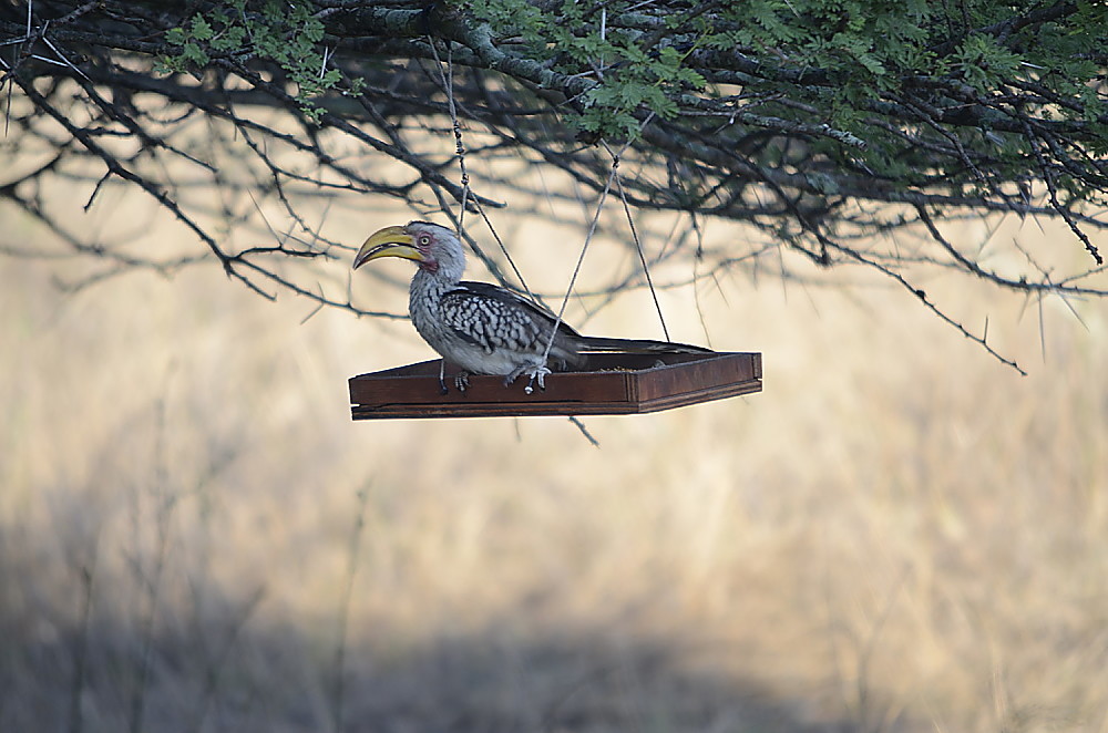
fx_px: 13819
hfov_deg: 4.6
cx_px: 554
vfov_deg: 3.0
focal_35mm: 450
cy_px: 366
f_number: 6.3
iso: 100
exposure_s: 1/80
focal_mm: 300
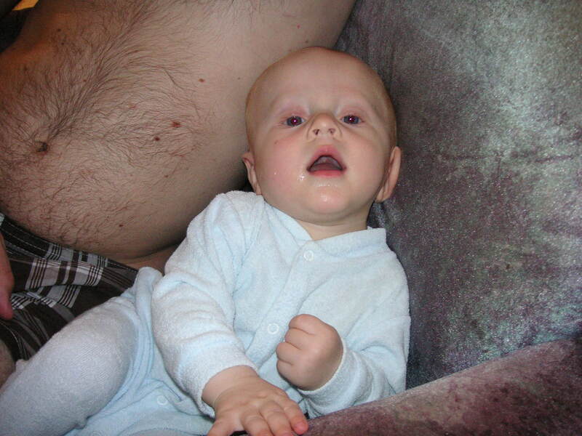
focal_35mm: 37
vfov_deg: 38.7
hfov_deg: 50.1
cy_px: 218
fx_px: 622
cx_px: 291
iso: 160
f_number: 2.8
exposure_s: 1/45
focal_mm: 6.1
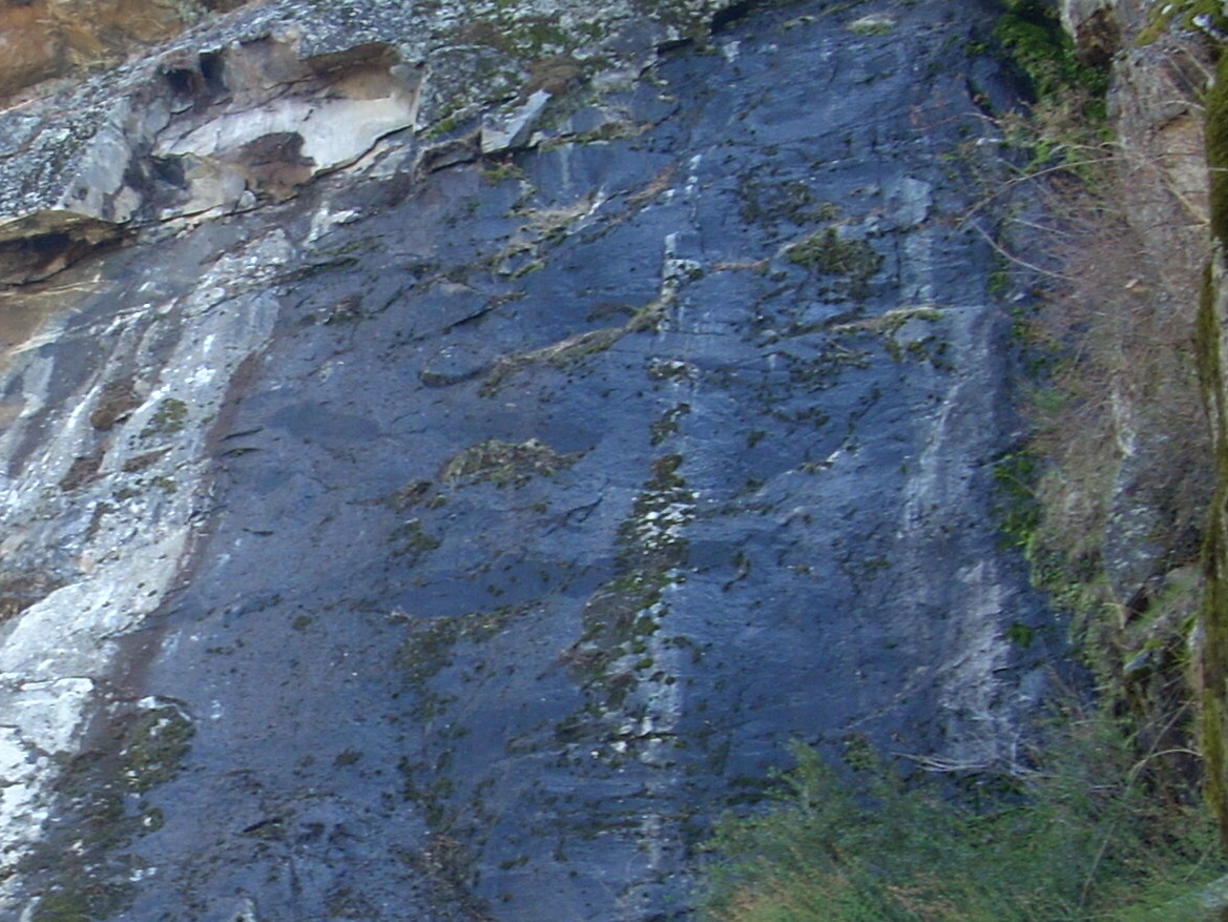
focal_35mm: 81
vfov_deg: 18.2
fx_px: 2874
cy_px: 577
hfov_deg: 23.3
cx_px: 41
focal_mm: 6.2
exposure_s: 1/35.6
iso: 64
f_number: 2.8
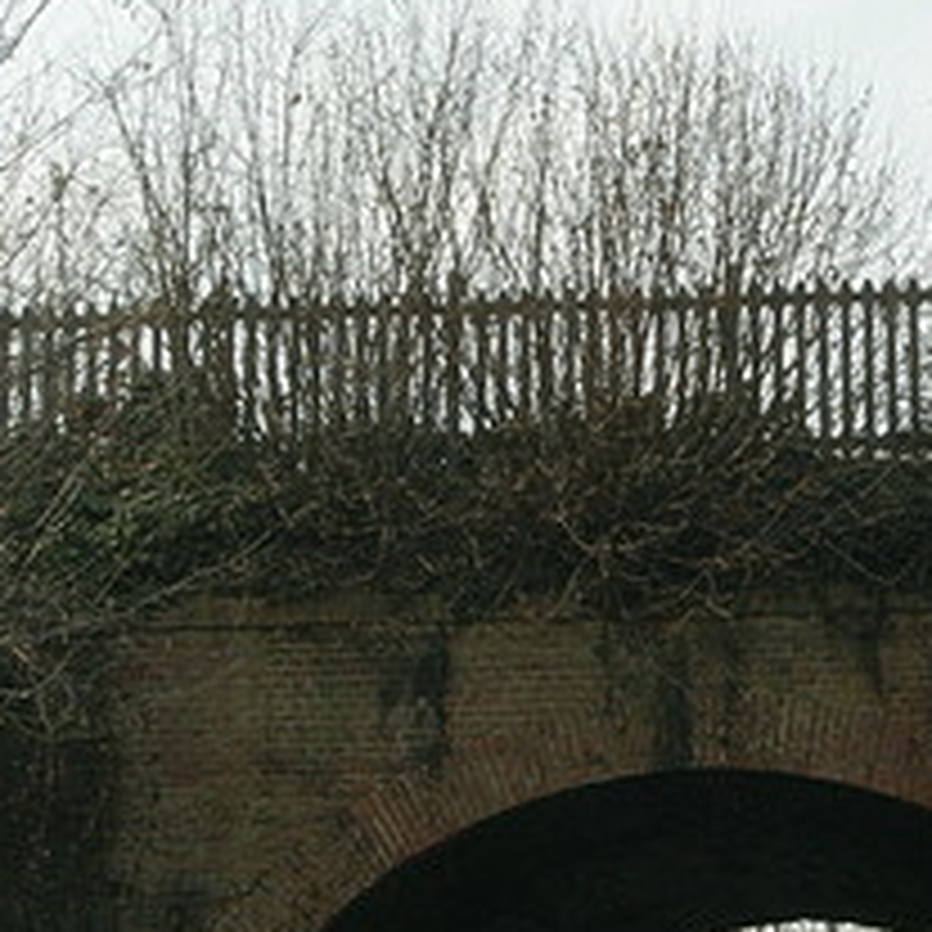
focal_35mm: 118
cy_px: 525
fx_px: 3594
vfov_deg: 14.8
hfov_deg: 14.7
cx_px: 662
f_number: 11
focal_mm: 24
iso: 100
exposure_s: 1/80
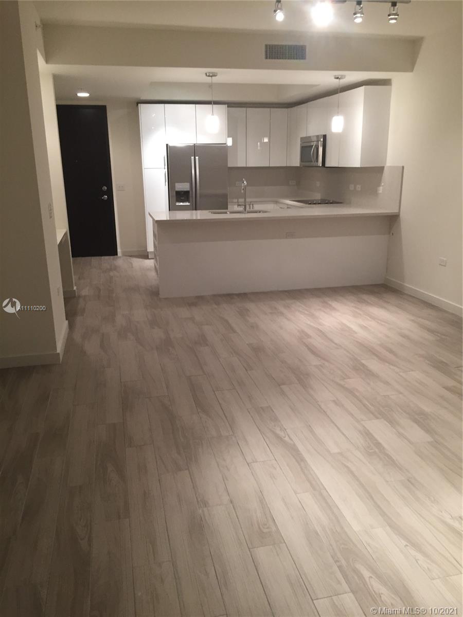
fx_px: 517
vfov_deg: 61.7
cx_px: 232
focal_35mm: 29
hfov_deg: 48.2
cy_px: 308
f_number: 2.2
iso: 100
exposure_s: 1/30
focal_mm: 4.15
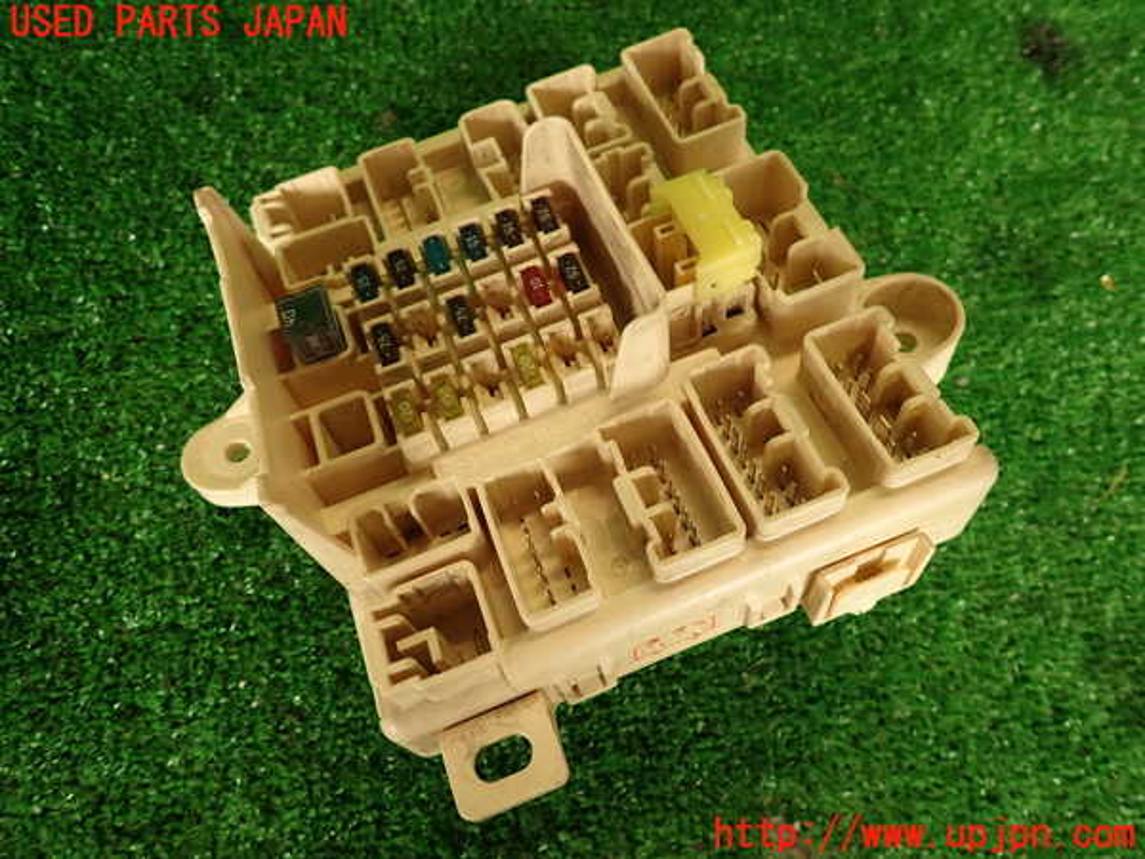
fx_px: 827
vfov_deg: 54.9
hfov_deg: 69.4
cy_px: 430
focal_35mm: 25
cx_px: 572
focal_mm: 4.5
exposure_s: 1/60
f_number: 2
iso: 100
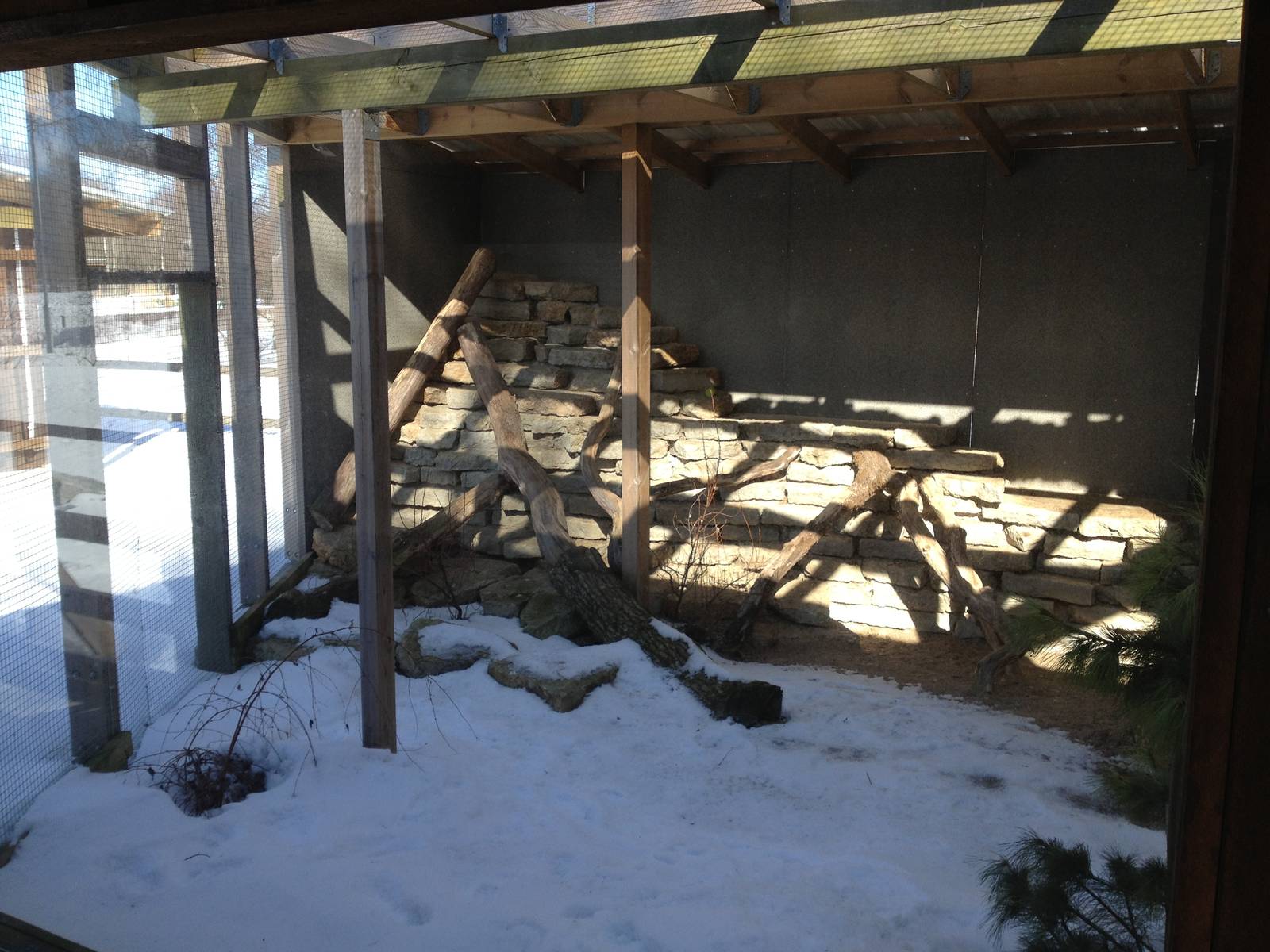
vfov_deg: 40.7
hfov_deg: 52.6
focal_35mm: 35
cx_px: 635
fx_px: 1284
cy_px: 476
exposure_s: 1/506
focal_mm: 4.28
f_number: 2.4
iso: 50
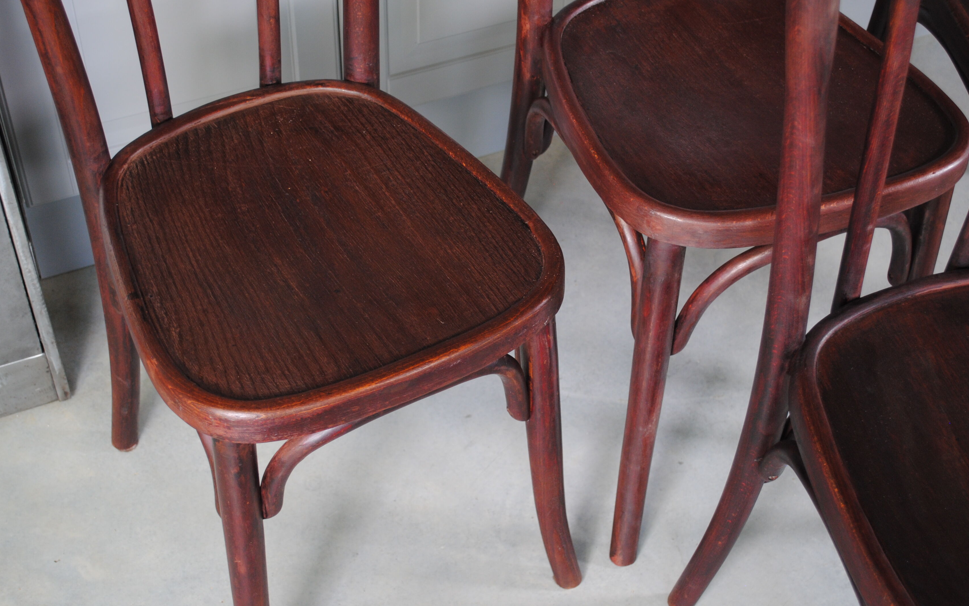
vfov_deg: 23.1
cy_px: 313
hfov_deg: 36.3
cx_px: 484
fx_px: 1479
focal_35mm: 56
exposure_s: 1/30
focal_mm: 32
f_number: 4.8
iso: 280
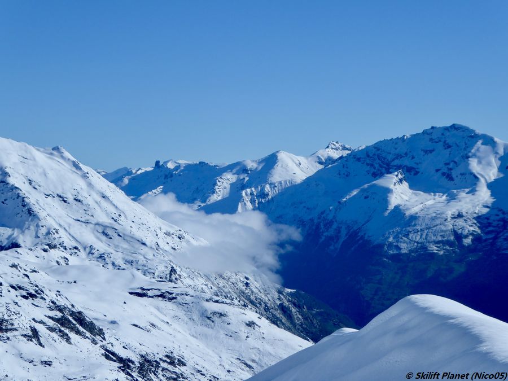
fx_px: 1717
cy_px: 190
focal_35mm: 117
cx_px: 254
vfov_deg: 12.7
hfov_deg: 16.8
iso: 80
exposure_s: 1/1300
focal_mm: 19
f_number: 5.1
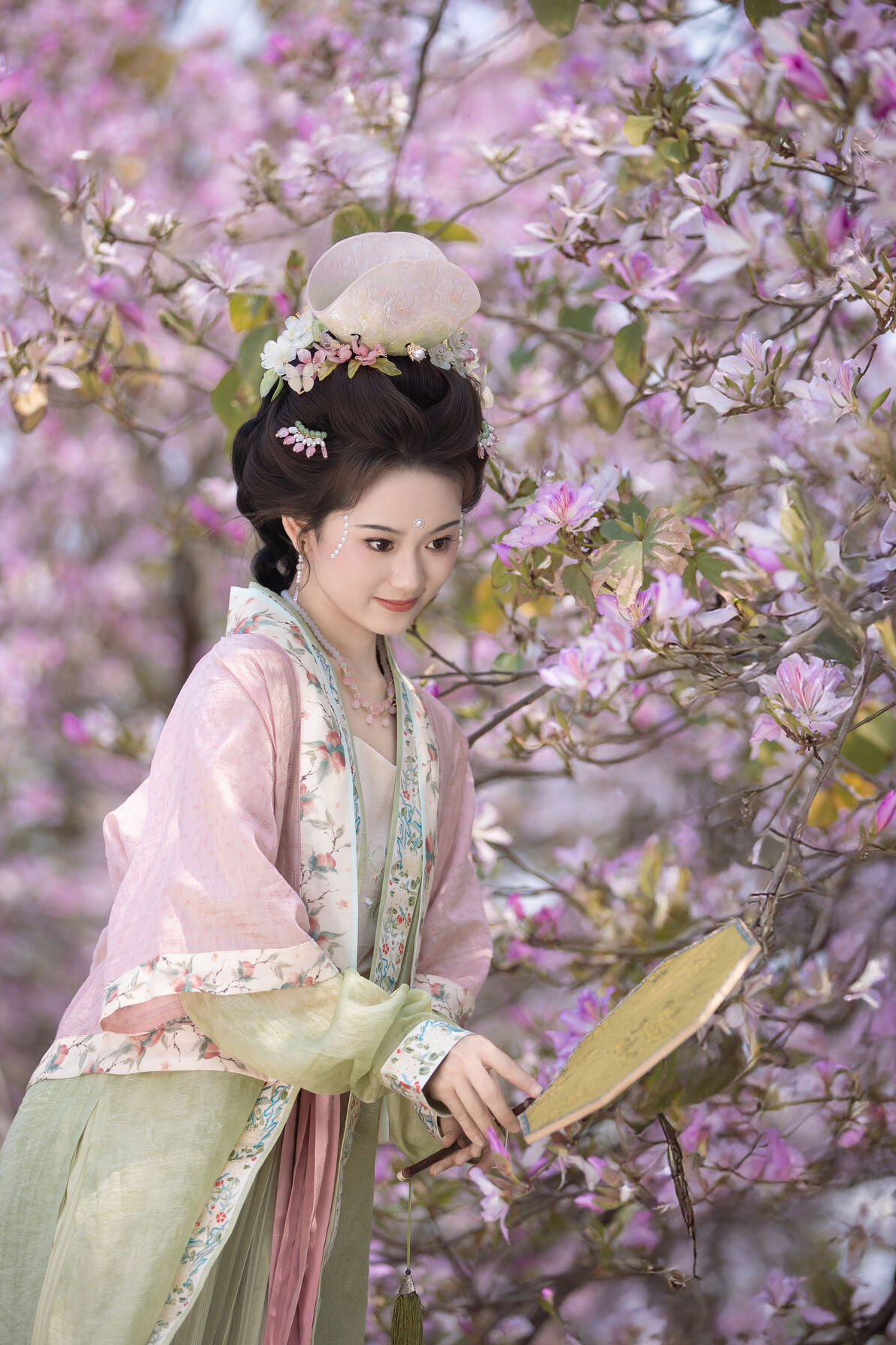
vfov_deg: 14.6
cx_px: 451
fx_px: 5265
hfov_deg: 9.7
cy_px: 670
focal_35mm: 141
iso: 100
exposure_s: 1/1250
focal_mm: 140
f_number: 2.8
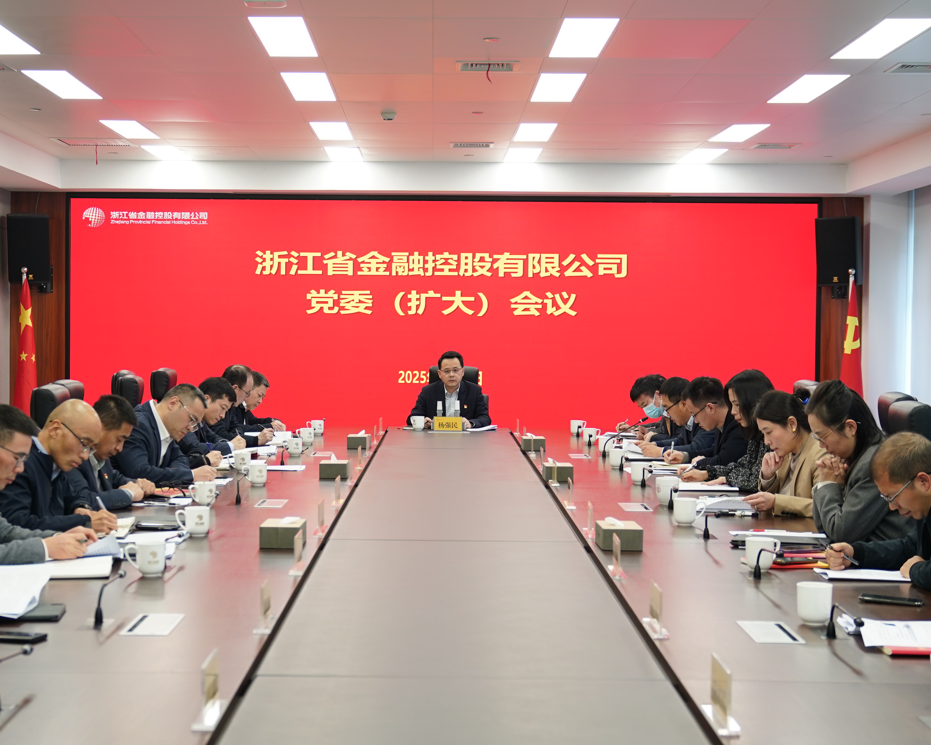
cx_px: 387
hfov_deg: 30.4
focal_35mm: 62
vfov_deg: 24.6
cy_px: 372
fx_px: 1708
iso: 250
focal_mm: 37
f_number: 3.2
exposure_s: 1/40
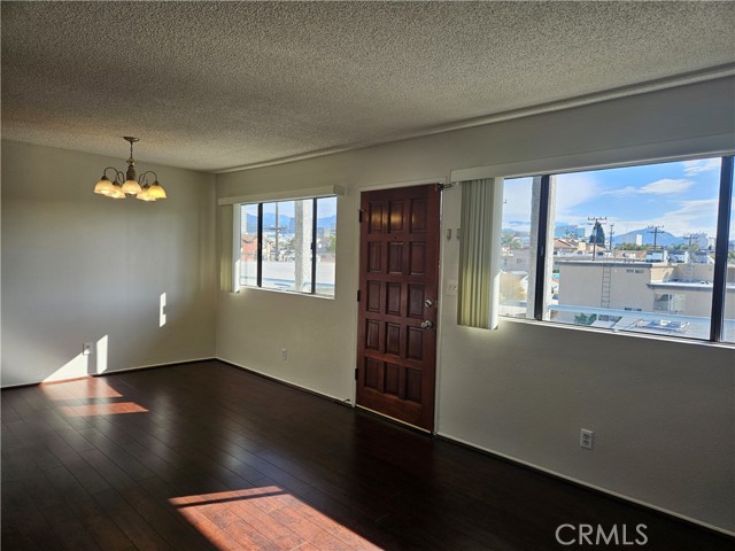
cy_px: 276
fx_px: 488
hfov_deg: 73.9
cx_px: 368
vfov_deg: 58.9
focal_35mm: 23
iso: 25
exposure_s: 1/222
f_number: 1.8
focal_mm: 5.4
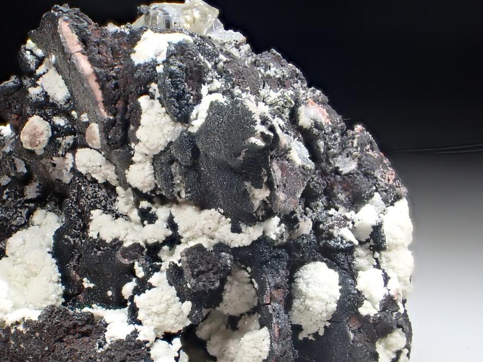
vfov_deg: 25.6
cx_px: 184
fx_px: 796
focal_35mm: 57
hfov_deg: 33.6
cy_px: 235
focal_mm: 7.31
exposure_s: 1/160
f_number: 4
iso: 160
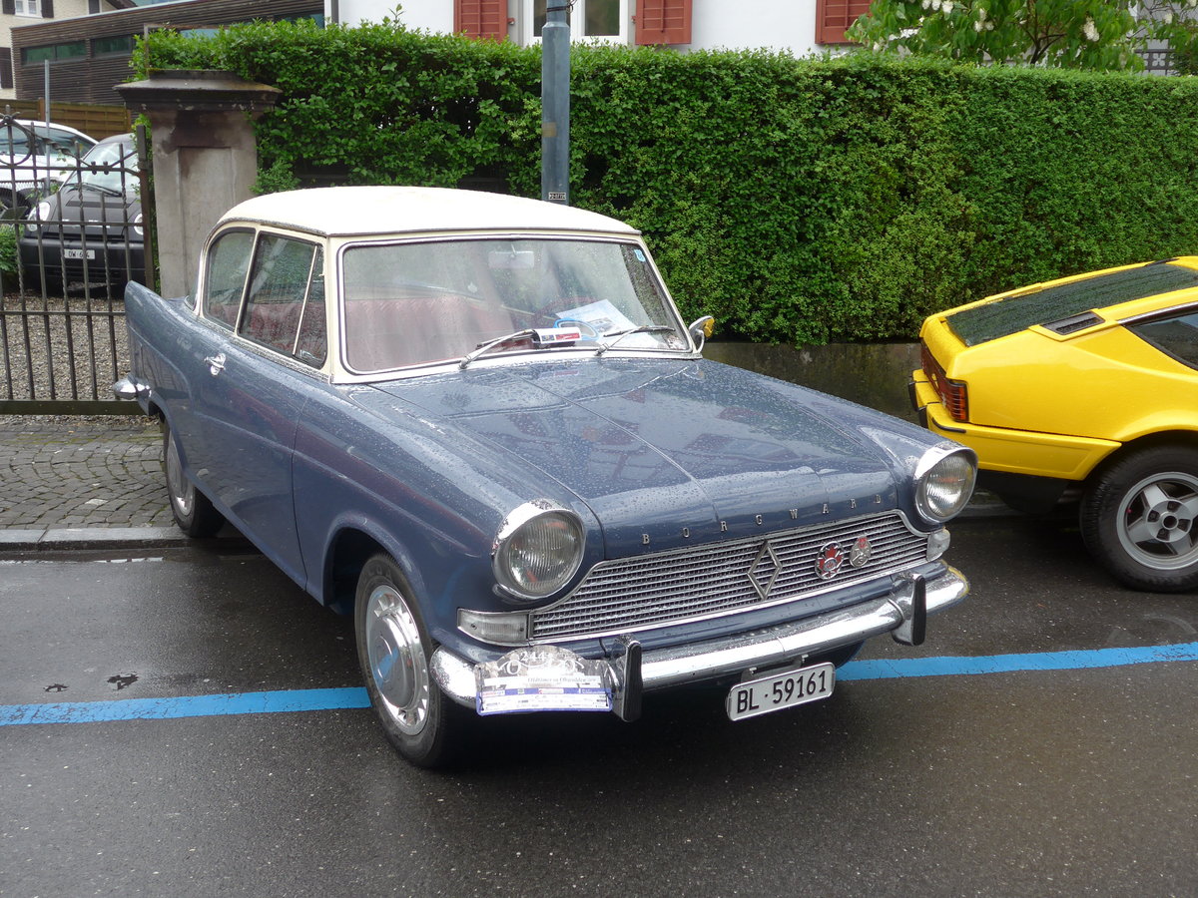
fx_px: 1246
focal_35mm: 36
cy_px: 449
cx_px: 599
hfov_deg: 51.4
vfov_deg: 39.7
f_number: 2.8
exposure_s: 1/400
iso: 80
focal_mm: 7.5
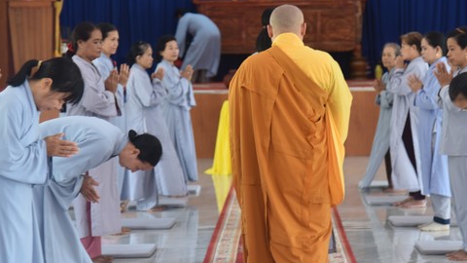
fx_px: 1511
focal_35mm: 122
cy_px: 135
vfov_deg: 9.9
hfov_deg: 17.6
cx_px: 246
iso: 640
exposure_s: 1/60
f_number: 4
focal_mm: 86
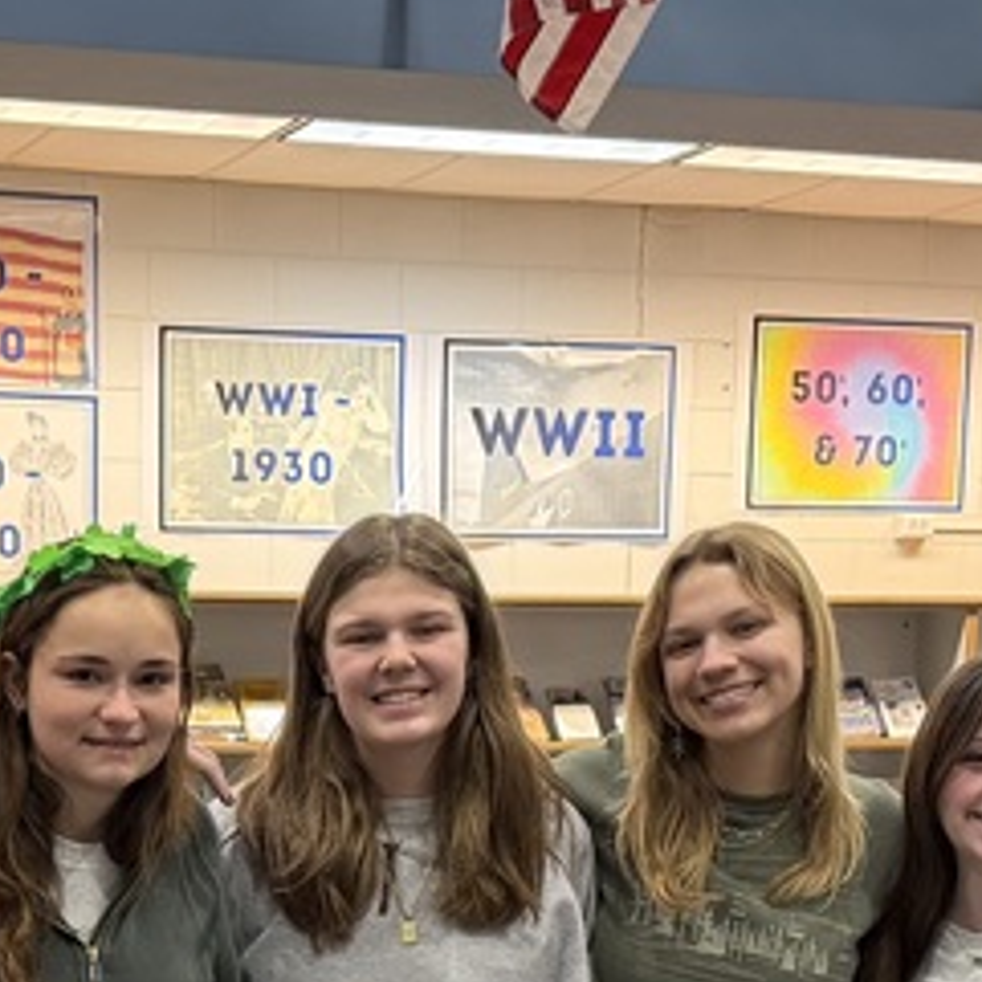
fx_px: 2889
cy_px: 1206
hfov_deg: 19.0
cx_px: 114
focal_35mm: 90
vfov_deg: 18.2
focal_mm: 6.76
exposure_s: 1/60
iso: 320
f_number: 1.78
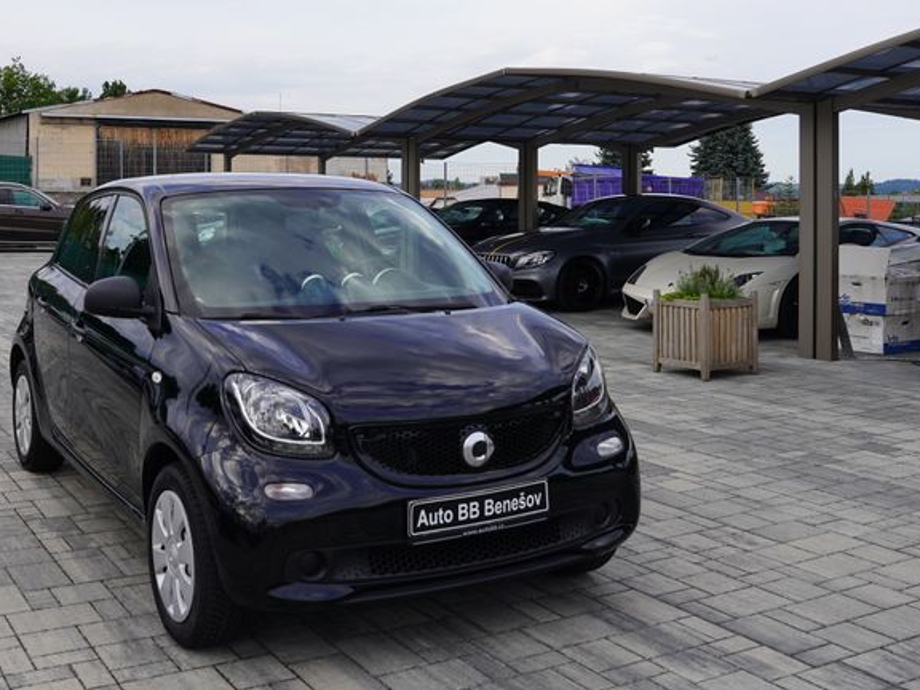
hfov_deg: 45.2
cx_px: 318
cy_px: 200
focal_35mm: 41
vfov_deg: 34.6
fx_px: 1090
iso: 100
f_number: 7.1
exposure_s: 1/100
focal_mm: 24
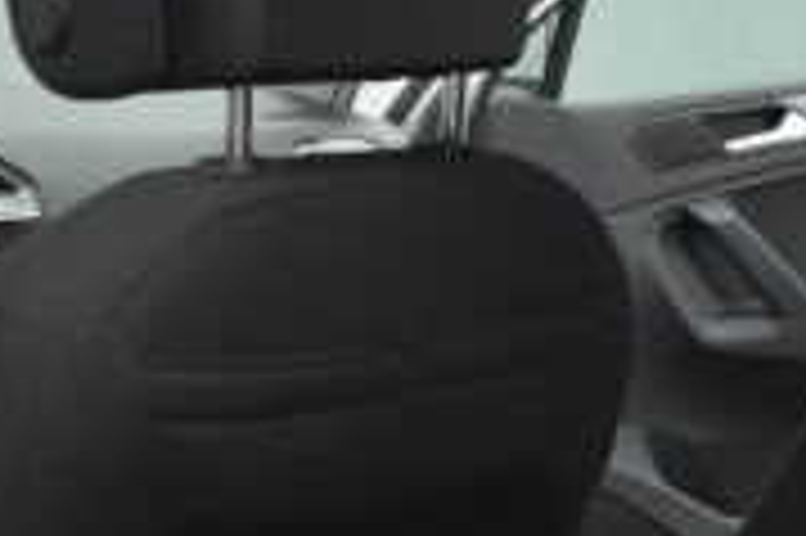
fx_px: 2595
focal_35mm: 116
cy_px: 525
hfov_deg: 17.6
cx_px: 473
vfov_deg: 11.7
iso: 1600
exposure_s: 1/100
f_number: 3.5
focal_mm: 18
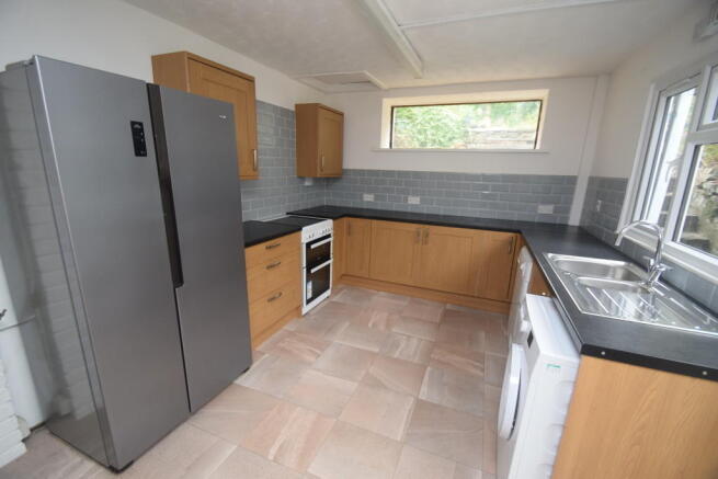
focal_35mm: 15
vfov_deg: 77.4
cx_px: 359
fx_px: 299
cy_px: 240
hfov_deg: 100.4
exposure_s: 1/80
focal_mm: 10
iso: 800
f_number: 4.5
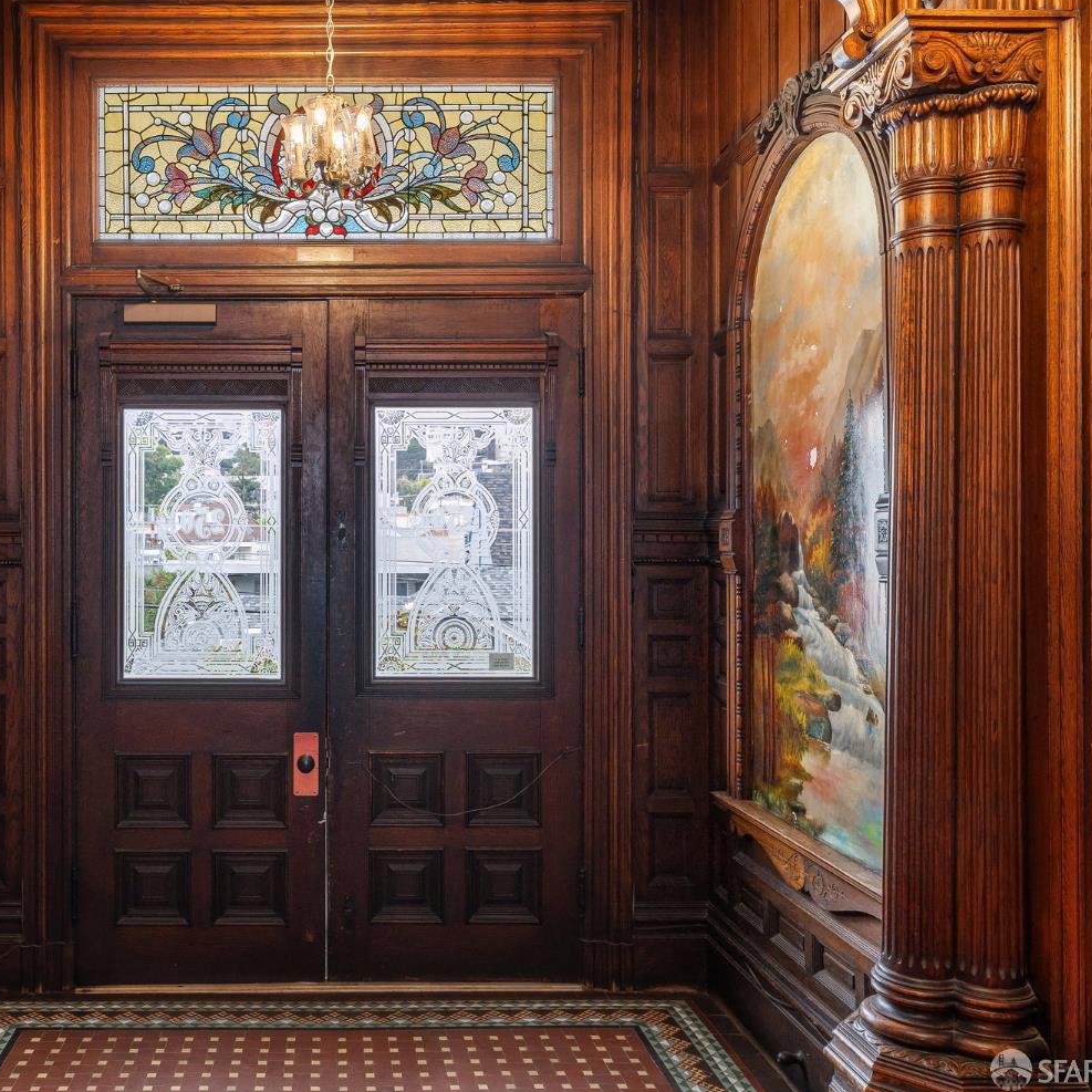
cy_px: 543
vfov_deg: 52.5
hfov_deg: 51.2
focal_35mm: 31
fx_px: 1106
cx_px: 335
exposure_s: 1/1.67
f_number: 11
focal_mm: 24
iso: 200
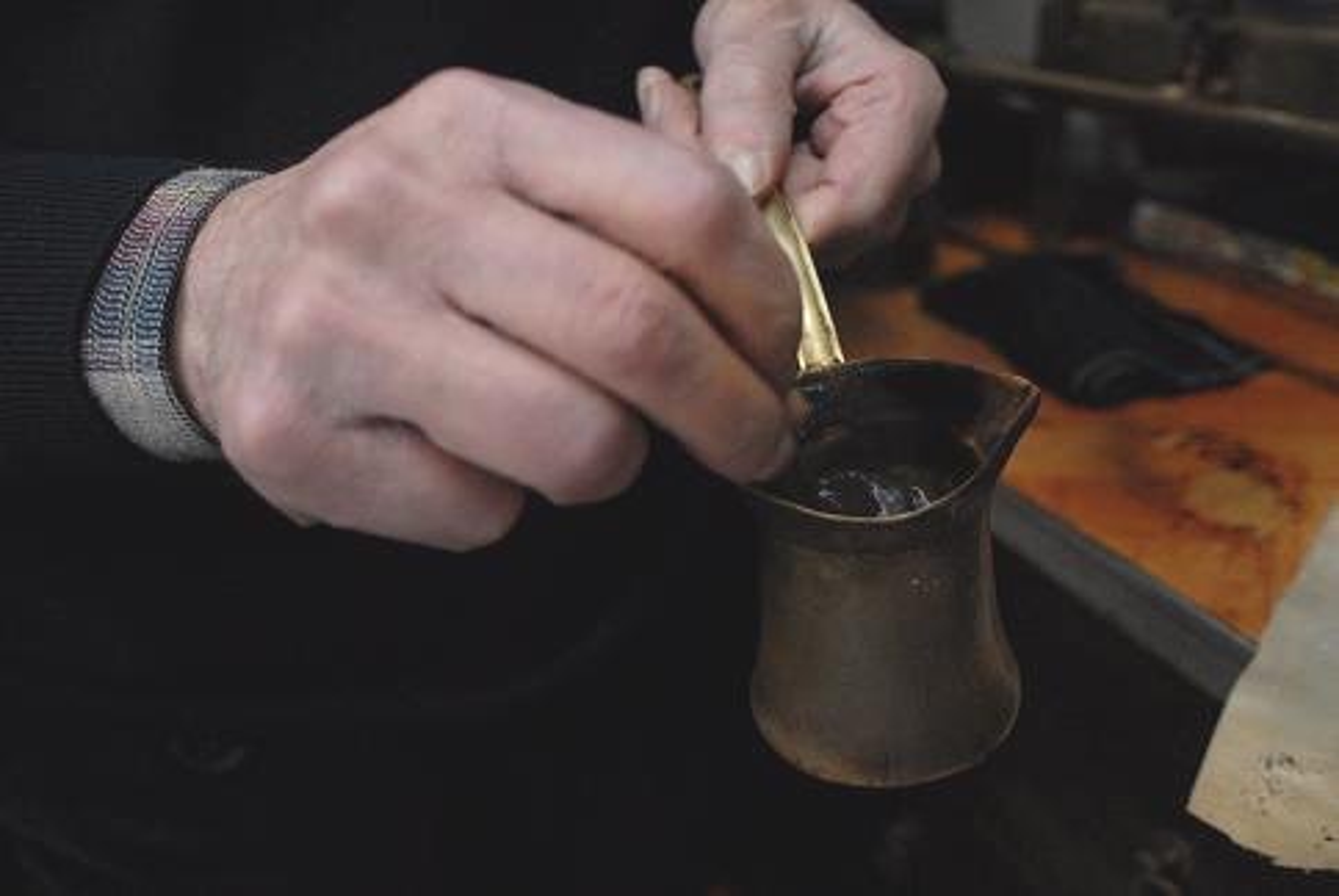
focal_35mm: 30
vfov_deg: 43.7
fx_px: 1117
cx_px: 670
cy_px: 448
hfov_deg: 61.9
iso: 800
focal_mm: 20
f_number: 2.8
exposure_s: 1/80
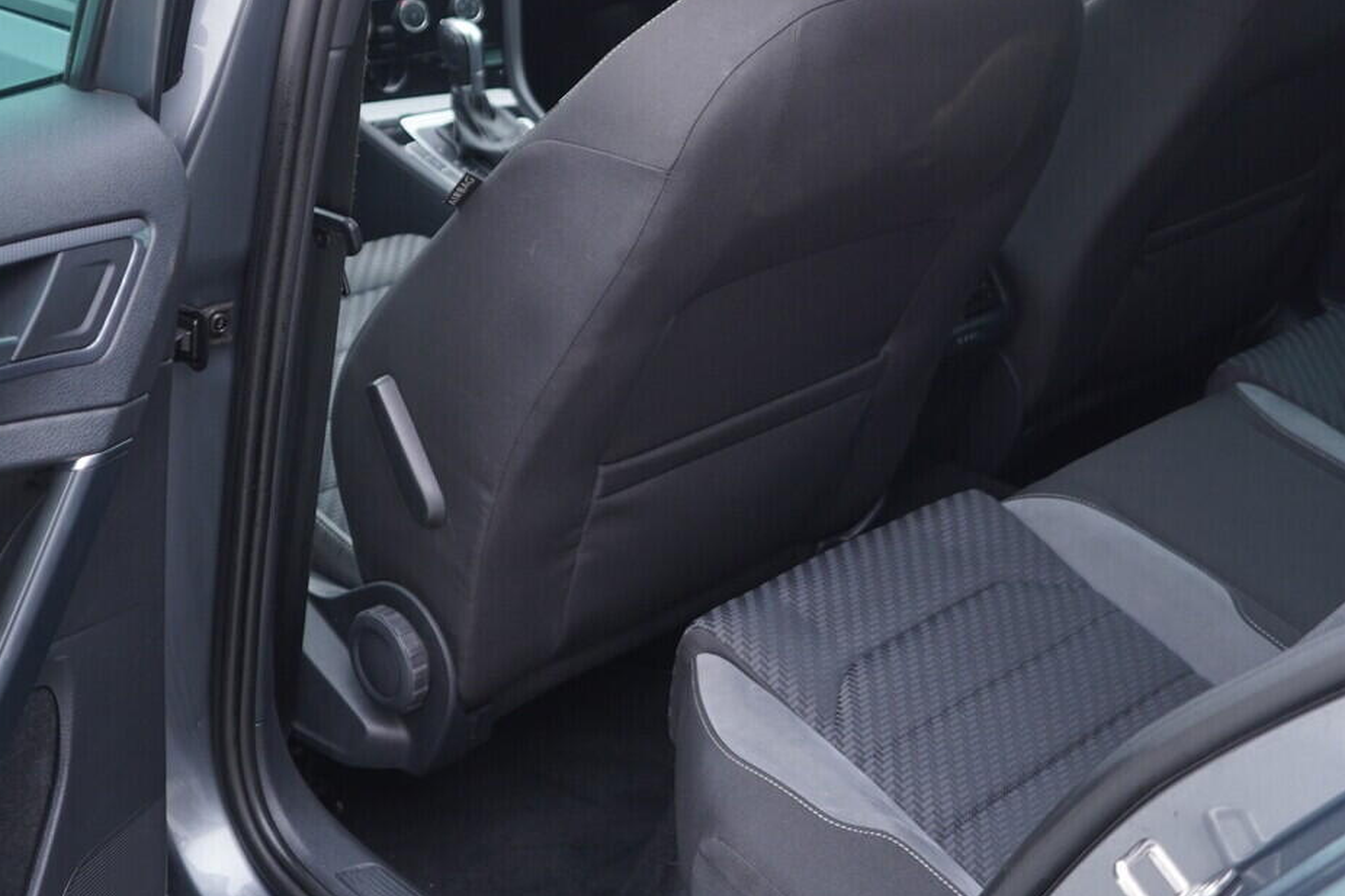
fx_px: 2092
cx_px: 744
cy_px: 205
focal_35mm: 56
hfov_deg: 35.6
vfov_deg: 23.9
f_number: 2.8
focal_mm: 24
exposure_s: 1/40
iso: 250
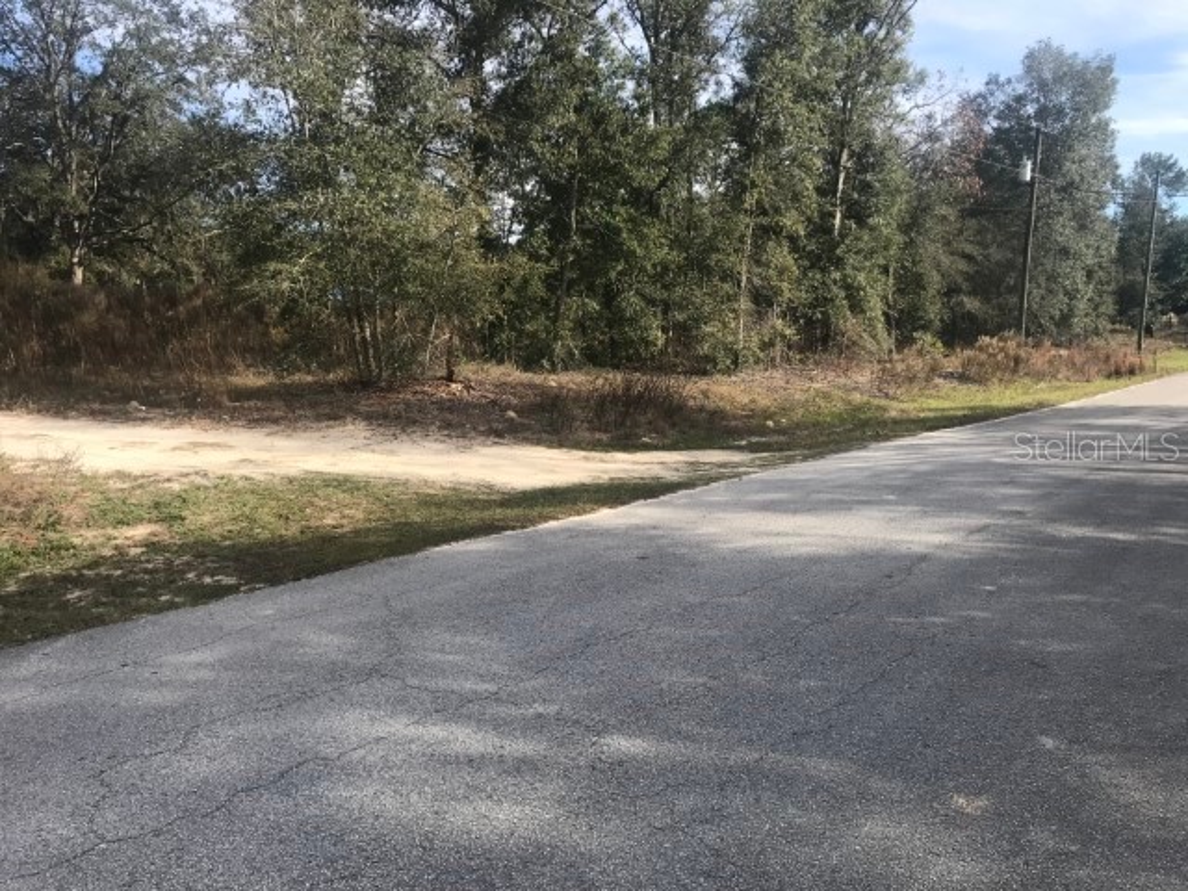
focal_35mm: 28
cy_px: 446
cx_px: 594
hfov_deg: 63.4
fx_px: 961
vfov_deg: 49.7
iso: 20
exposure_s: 1/1198
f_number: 1.8
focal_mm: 3.99
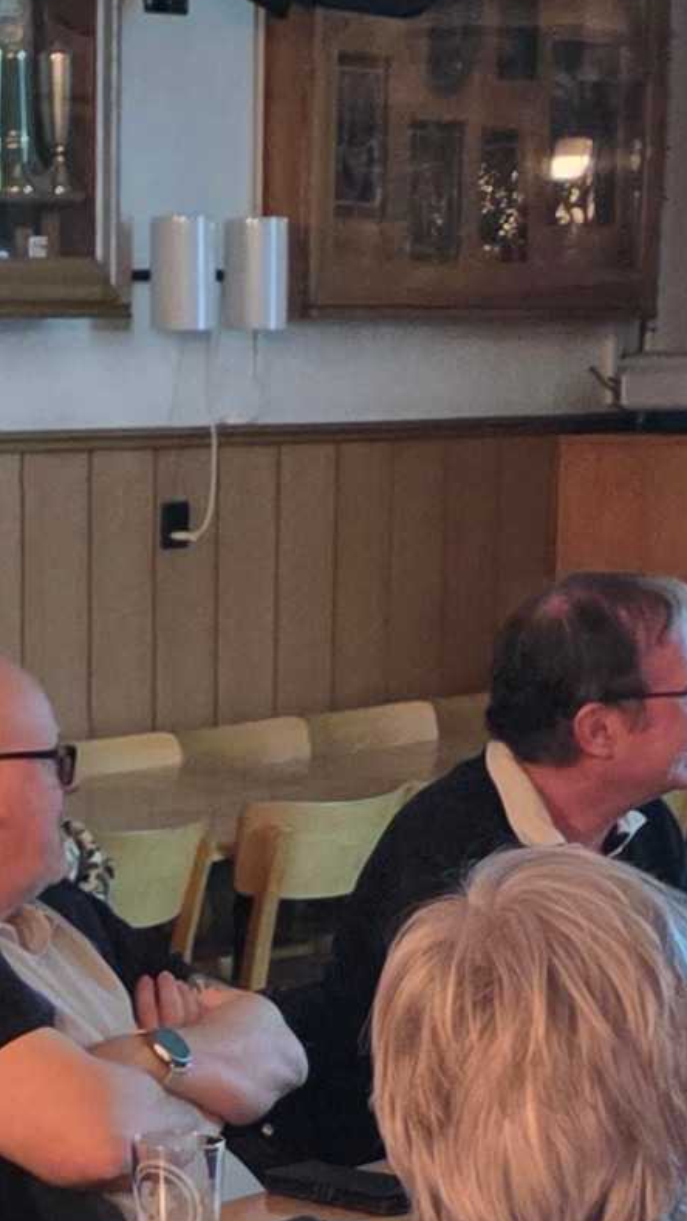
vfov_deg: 16.3
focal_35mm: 127
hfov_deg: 9.5
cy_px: 1380
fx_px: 4112
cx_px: 48
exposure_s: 1/100
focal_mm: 6.3
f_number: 1.7
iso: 1600
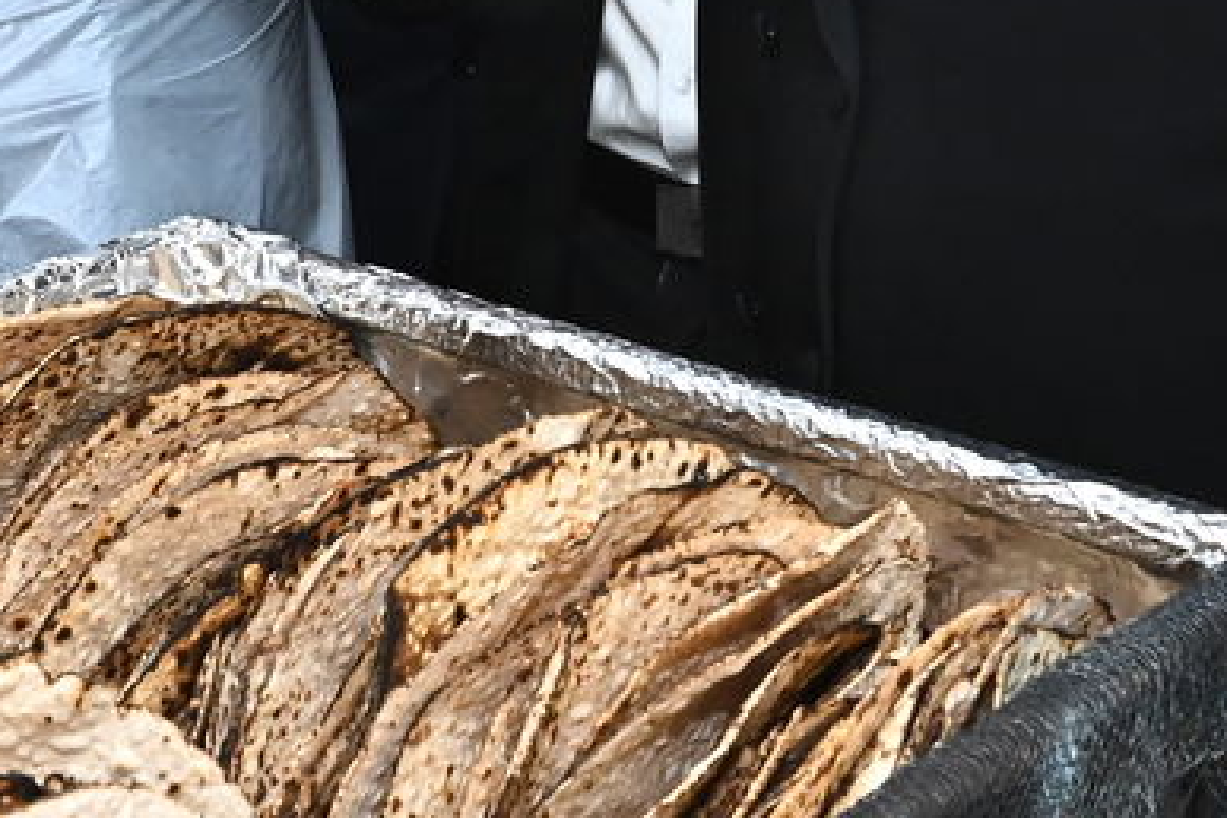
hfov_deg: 21.4
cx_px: 238
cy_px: -317
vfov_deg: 13.9
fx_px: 3204
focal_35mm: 94
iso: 2500
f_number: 11
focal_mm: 26
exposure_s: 1/160
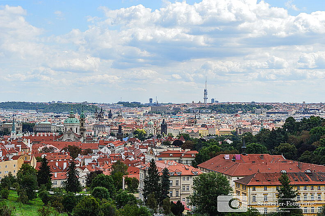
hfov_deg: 29.9
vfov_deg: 20.1
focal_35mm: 68
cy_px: 108
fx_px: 609
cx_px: 162
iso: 400
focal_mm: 45
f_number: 11
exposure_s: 1/400
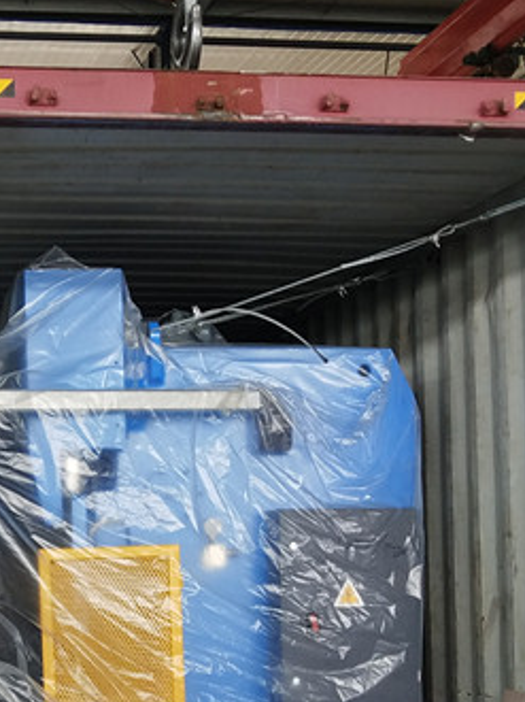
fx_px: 1843
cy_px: 549
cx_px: 66
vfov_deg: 21.3
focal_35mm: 91
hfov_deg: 16.0
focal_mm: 3.95
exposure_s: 1/50
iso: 150
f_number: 1.8
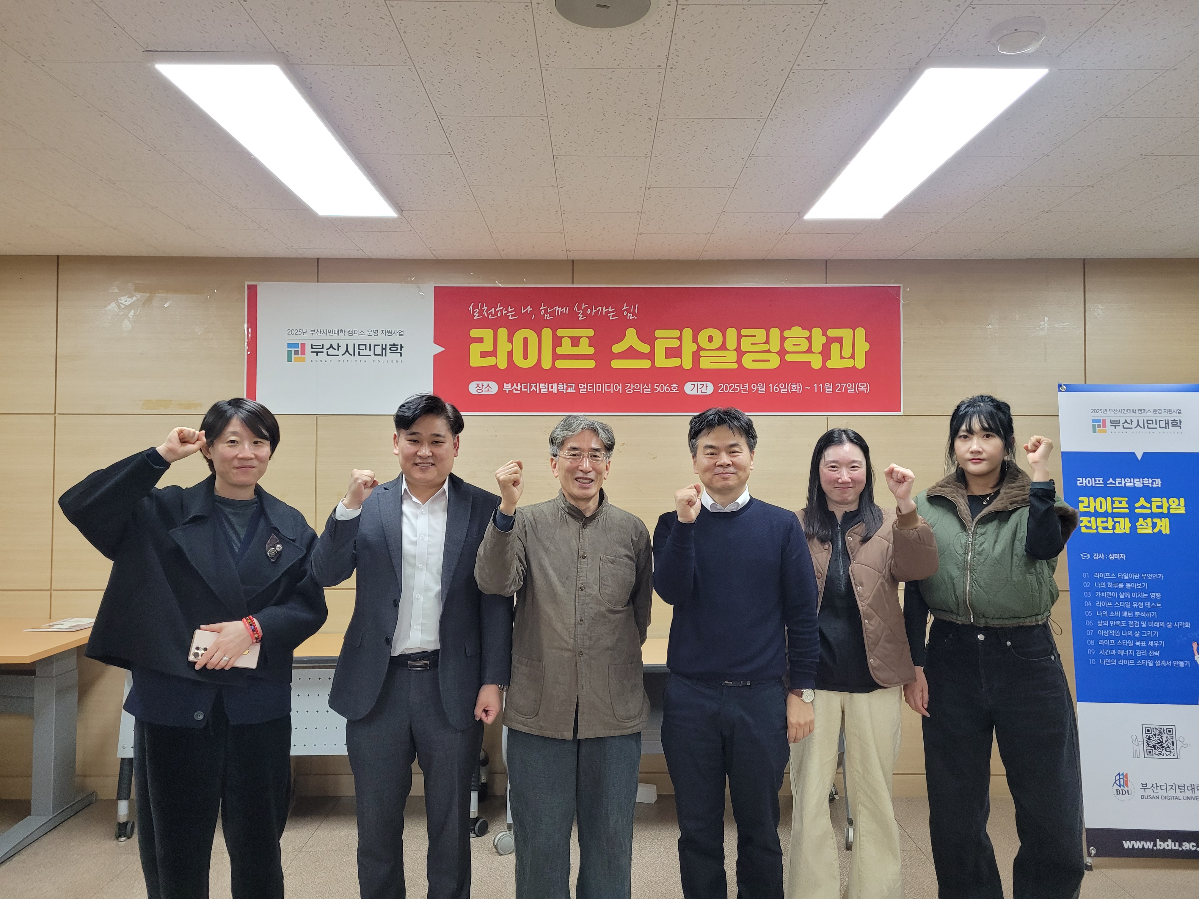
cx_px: 600
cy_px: 450
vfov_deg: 53.1
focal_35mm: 26
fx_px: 901
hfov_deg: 67.3
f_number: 1.8
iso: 320
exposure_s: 1/120
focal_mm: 5.4
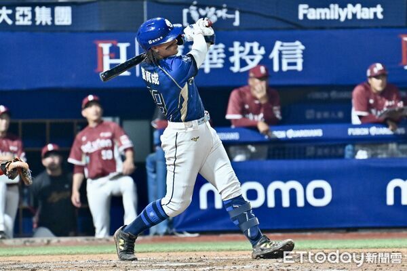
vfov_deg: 4.9
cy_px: 136
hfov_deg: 7.4
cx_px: 204
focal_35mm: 280
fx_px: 3165
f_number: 4
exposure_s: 1/1000
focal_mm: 280
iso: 5000
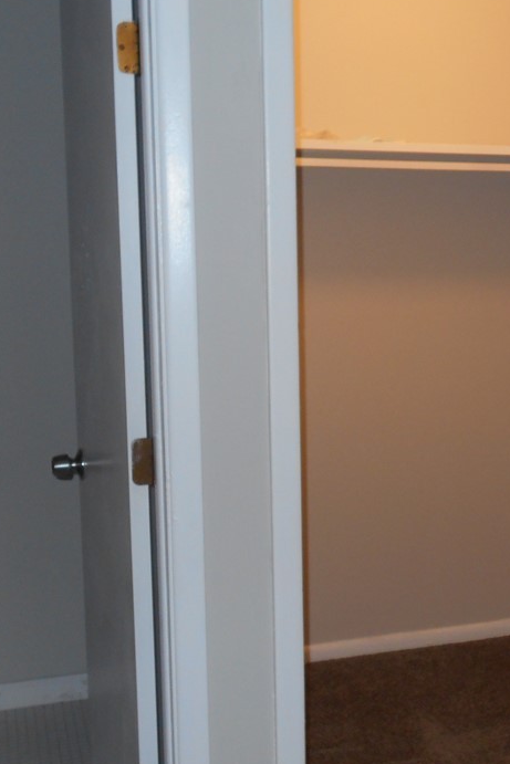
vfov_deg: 35.0
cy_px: 390
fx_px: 1211
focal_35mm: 57
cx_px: 470
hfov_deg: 23.1
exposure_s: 1/30
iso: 200
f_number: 3.9
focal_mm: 6.7
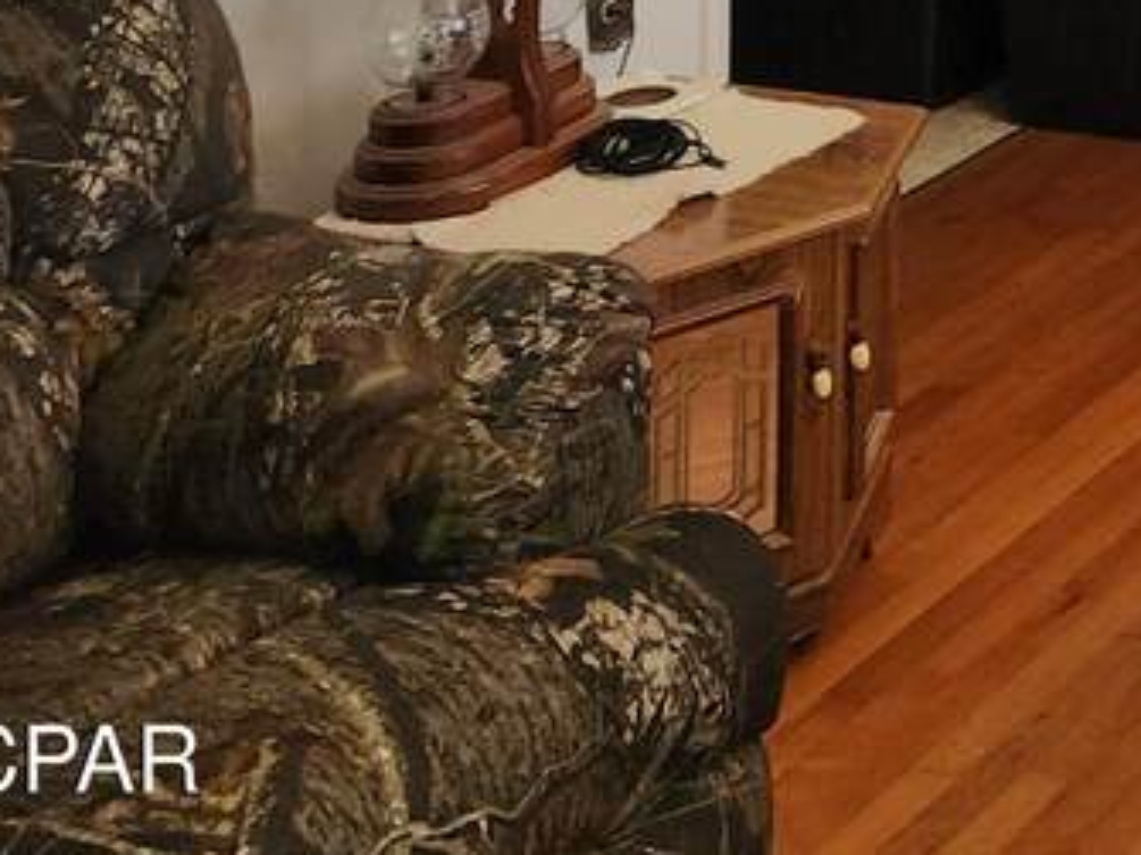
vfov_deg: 14.5
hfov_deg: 18.9
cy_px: -726
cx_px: 1829
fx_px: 2900
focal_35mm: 88
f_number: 1.8
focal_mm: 5.4
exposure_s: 1/60
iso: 80
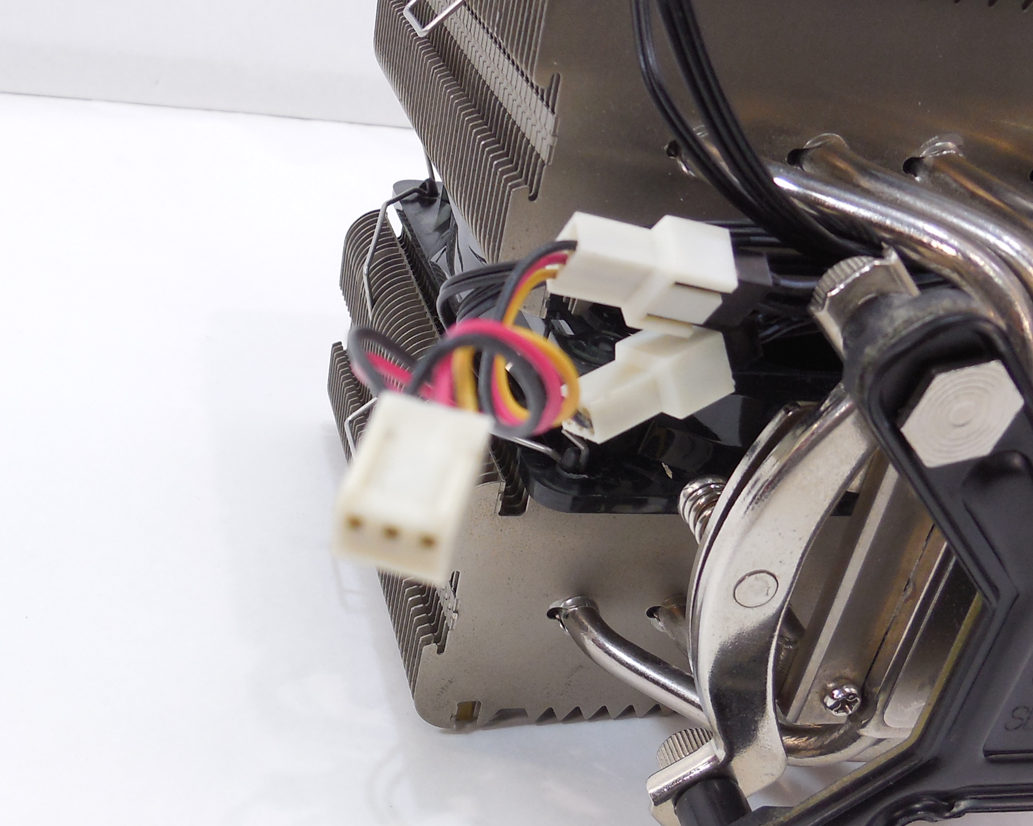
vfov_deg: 34.0
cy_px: 517
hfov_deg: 41.7
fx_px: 1345
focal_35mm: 44
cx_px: 397
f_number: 3.1
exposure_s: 1/80
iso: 125
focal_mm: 4.5
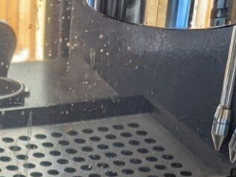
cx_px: 0
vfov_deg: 10.2
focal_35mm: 131
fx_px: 892
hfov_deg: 14.8
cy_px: 391
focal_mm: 4.38
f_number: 1.73
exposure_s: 1/23.1
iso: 147
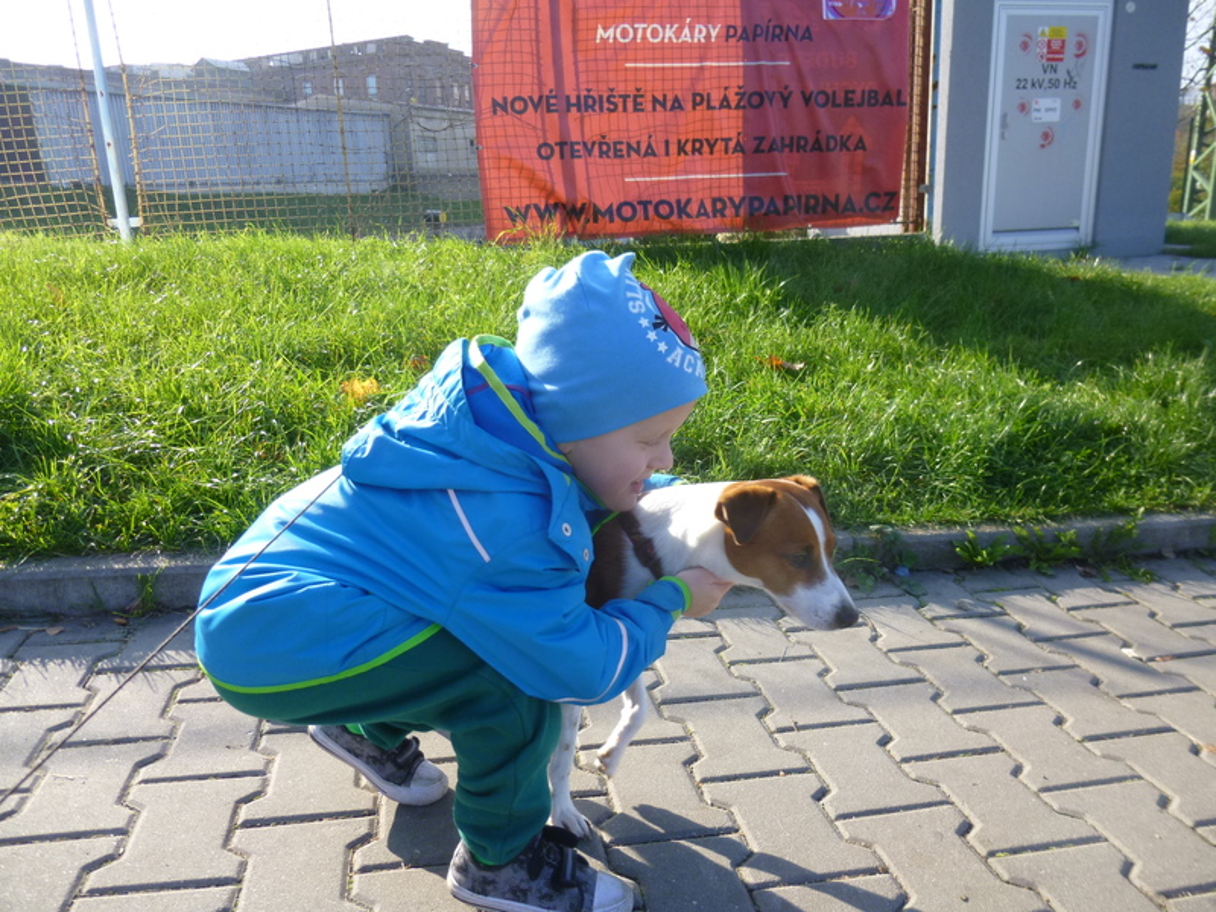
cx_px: 608
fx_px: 878
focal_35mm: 25
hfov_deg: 69.4
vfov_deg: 54.9
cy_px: 456
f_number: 3.1
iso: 100
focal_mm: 4.5
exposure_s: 1/320
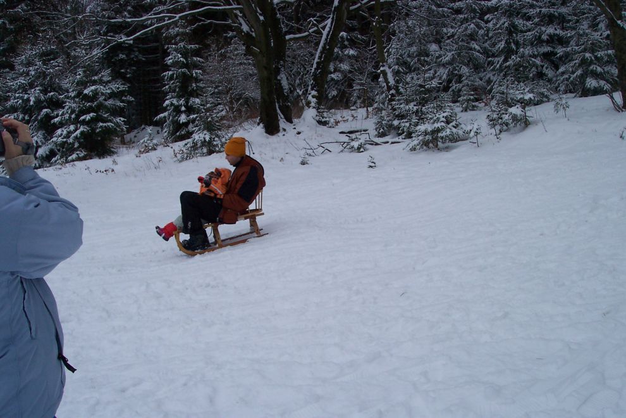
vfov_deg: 35.1
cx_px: 313
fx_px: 661
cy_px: 209
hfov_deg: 50.7
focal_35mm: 38
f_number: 4.8
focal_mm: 8
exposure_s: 1/500
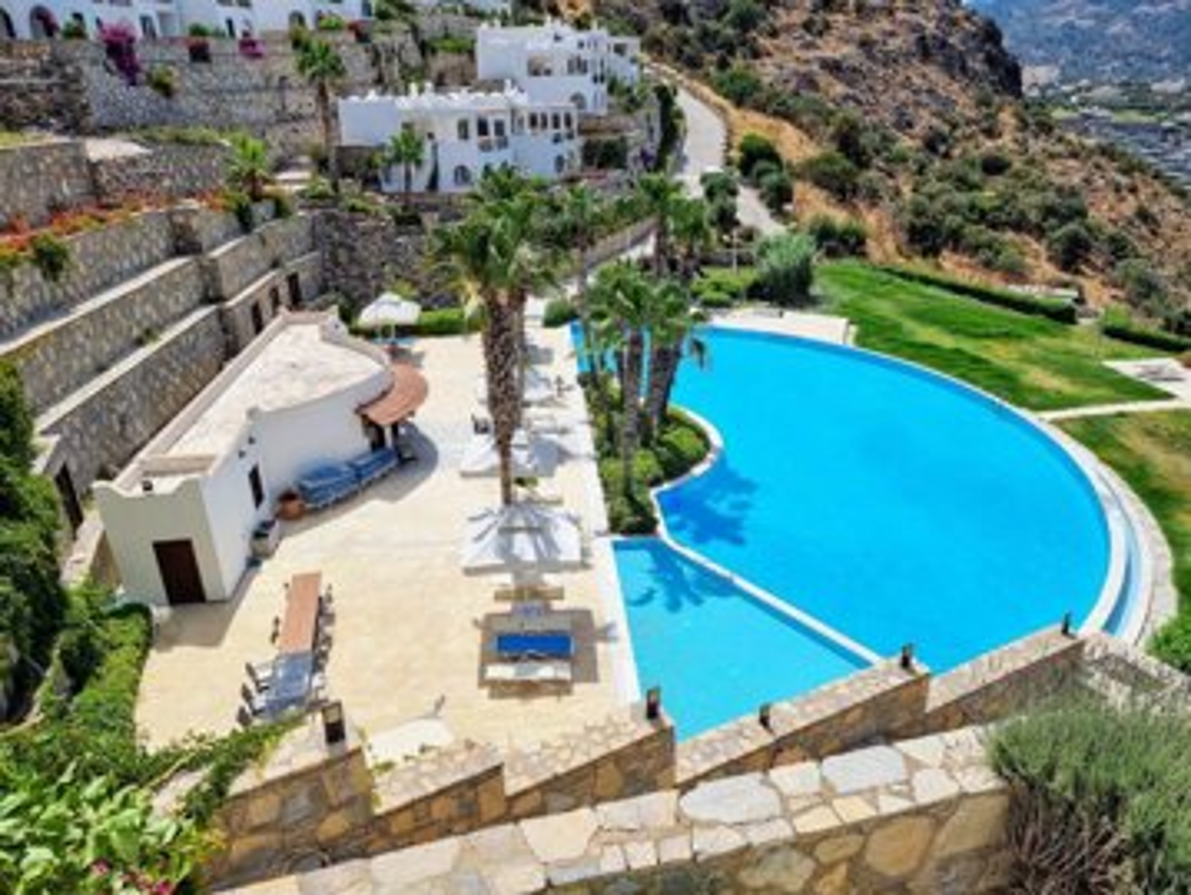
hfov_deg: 71.5
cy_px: 448
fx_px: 827
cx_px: 596
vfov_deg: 56.9
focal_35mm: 24
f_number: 1.8
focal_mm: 6.7
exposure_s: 1/1968
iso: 50
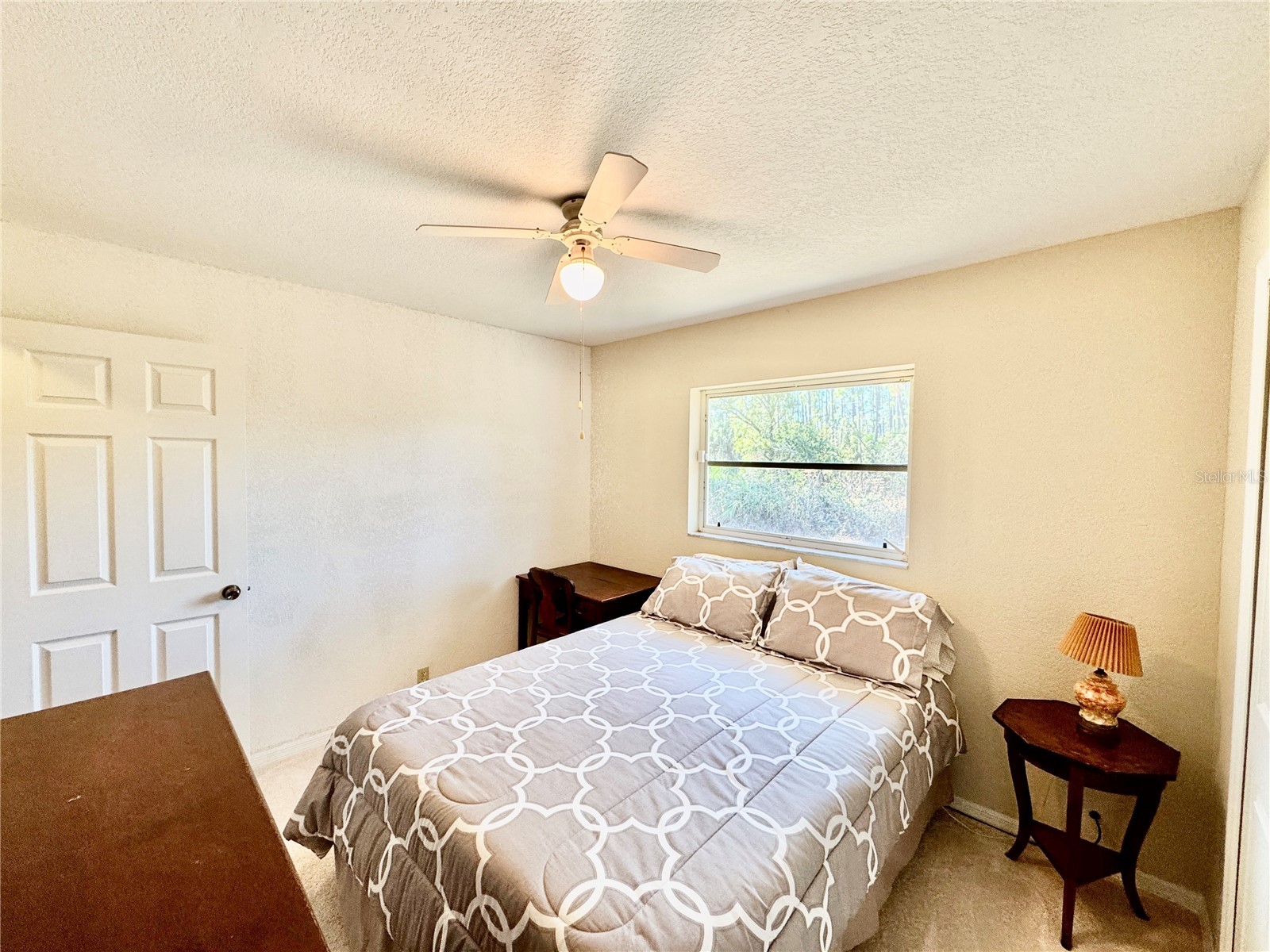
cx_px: 635
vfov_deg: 85.7
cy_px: 476
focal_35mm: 14
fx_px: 514
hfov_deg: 102.1
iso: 160
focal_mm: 2.22
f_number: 2.2
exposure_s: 1/120
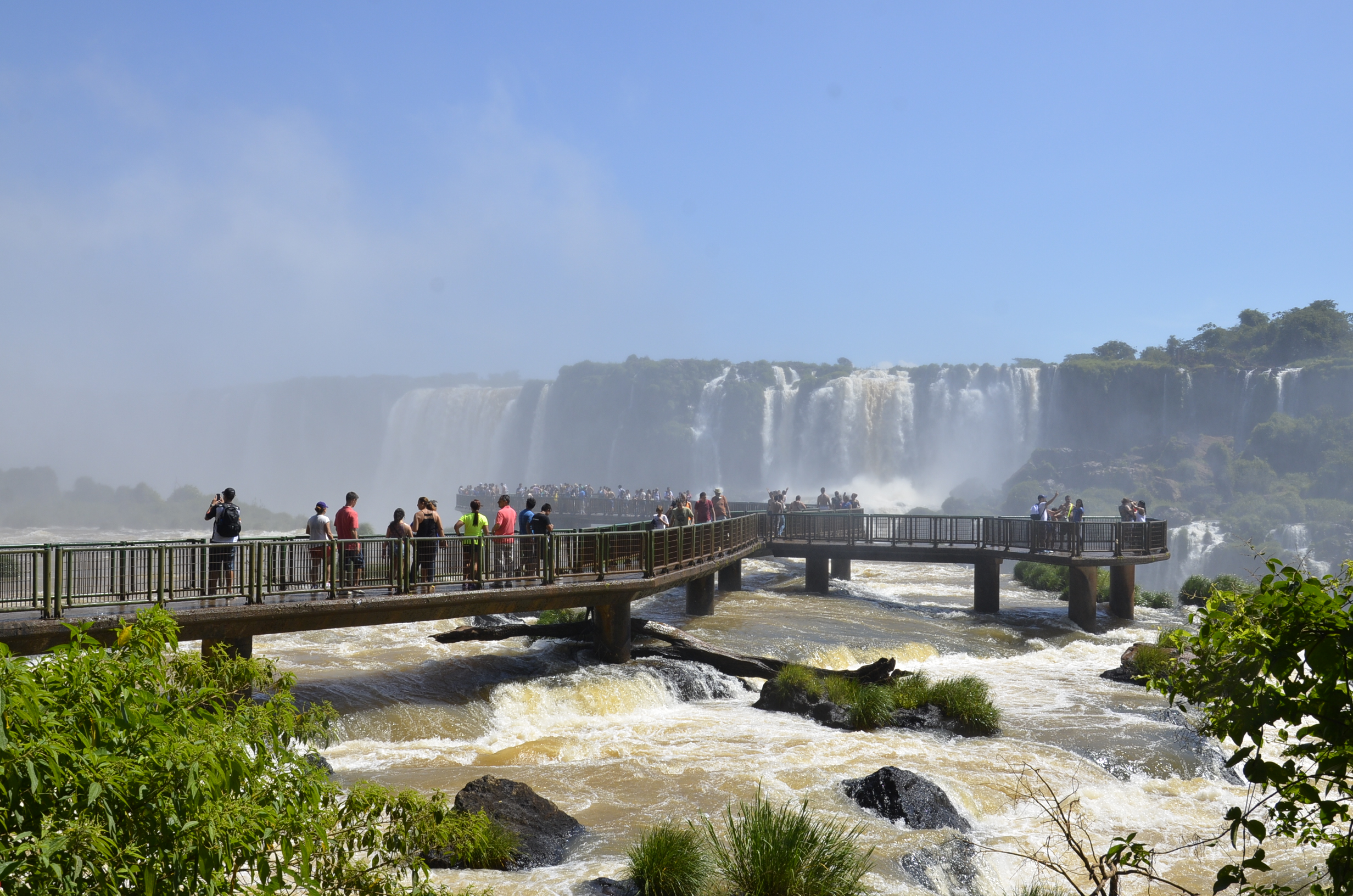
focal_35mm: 38
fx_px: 1406
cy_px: 448
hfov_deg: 51.4
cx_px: 676
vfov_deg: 35.3
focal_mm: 25
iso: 250
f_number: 11
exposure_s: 1/500
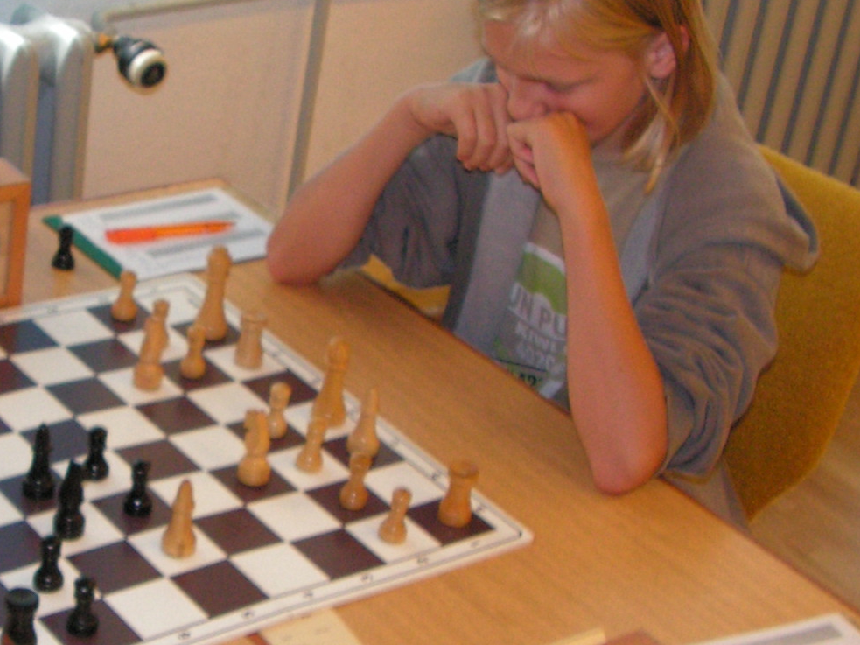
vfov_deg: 19.6
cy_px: 407
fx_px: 1863
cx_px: 171
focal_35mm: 75
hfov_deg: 25.5
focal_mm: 6
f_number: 3.2
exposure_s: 1/40
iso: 200
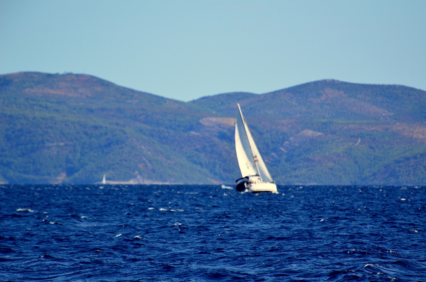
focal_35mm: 450
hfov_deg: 4.6
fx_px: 5312
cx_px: 213
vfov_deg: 3.0
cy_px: 141
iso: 640
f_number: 5.6
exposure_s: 1/2500
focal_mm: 300
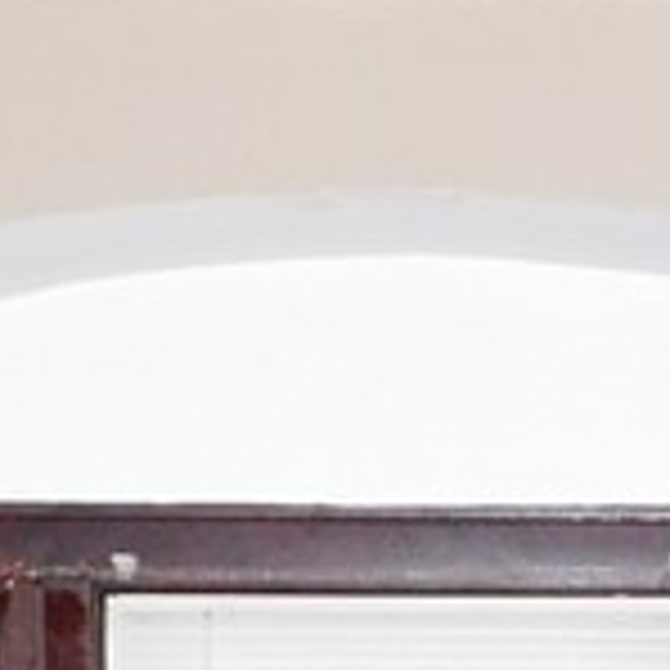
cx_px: 562
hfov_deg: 12.4
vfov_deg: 11.2
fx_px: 3066
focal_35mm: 140
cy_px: 1385
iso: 450
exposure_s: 1/30
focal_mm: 4
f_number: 3
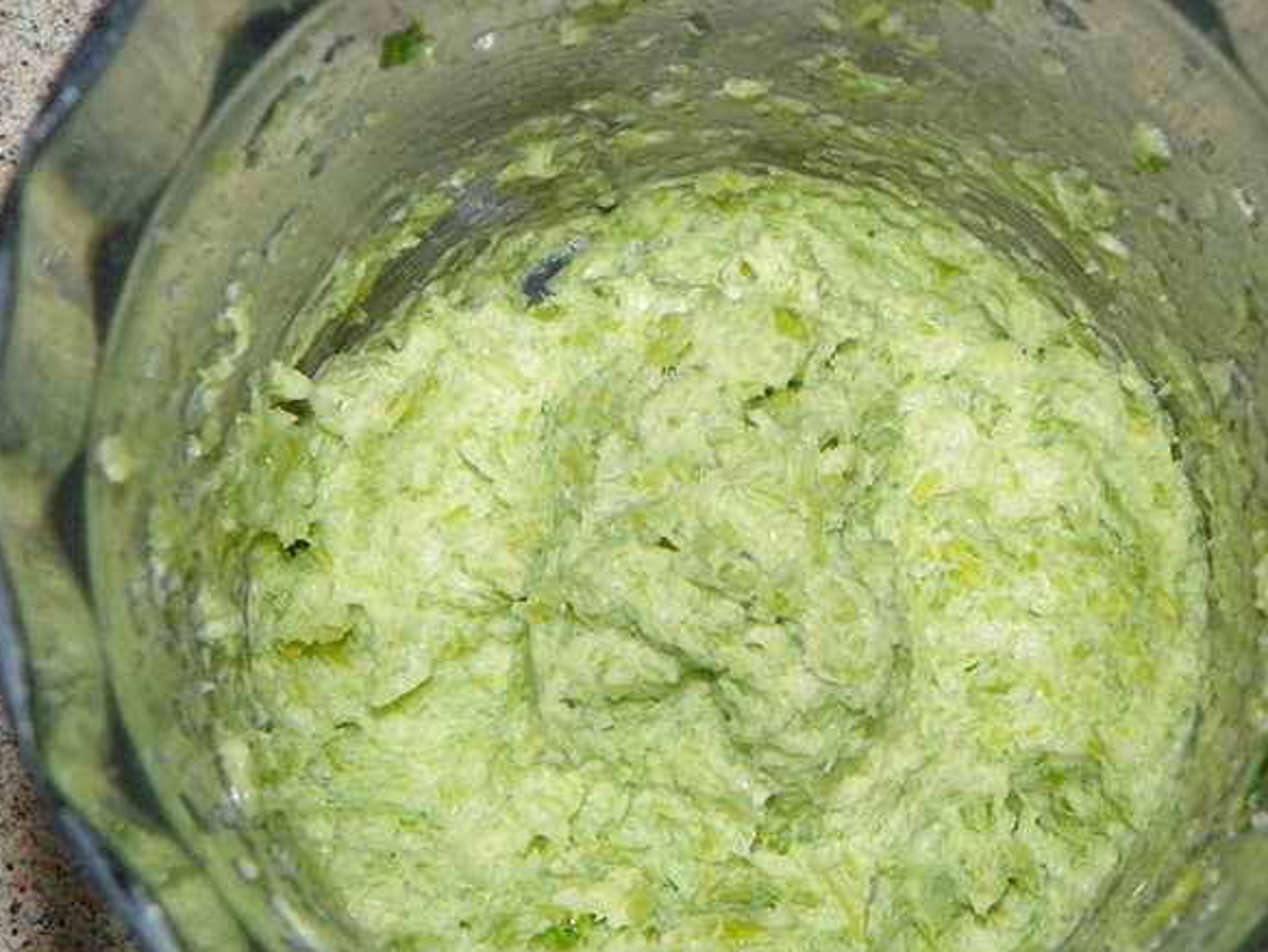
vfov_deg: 20.5
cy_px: 534
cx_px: 746
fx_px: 2639
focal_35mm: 72
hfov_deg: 27.0
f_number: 3.5
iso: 200
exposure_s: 1/160
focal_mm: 10.7
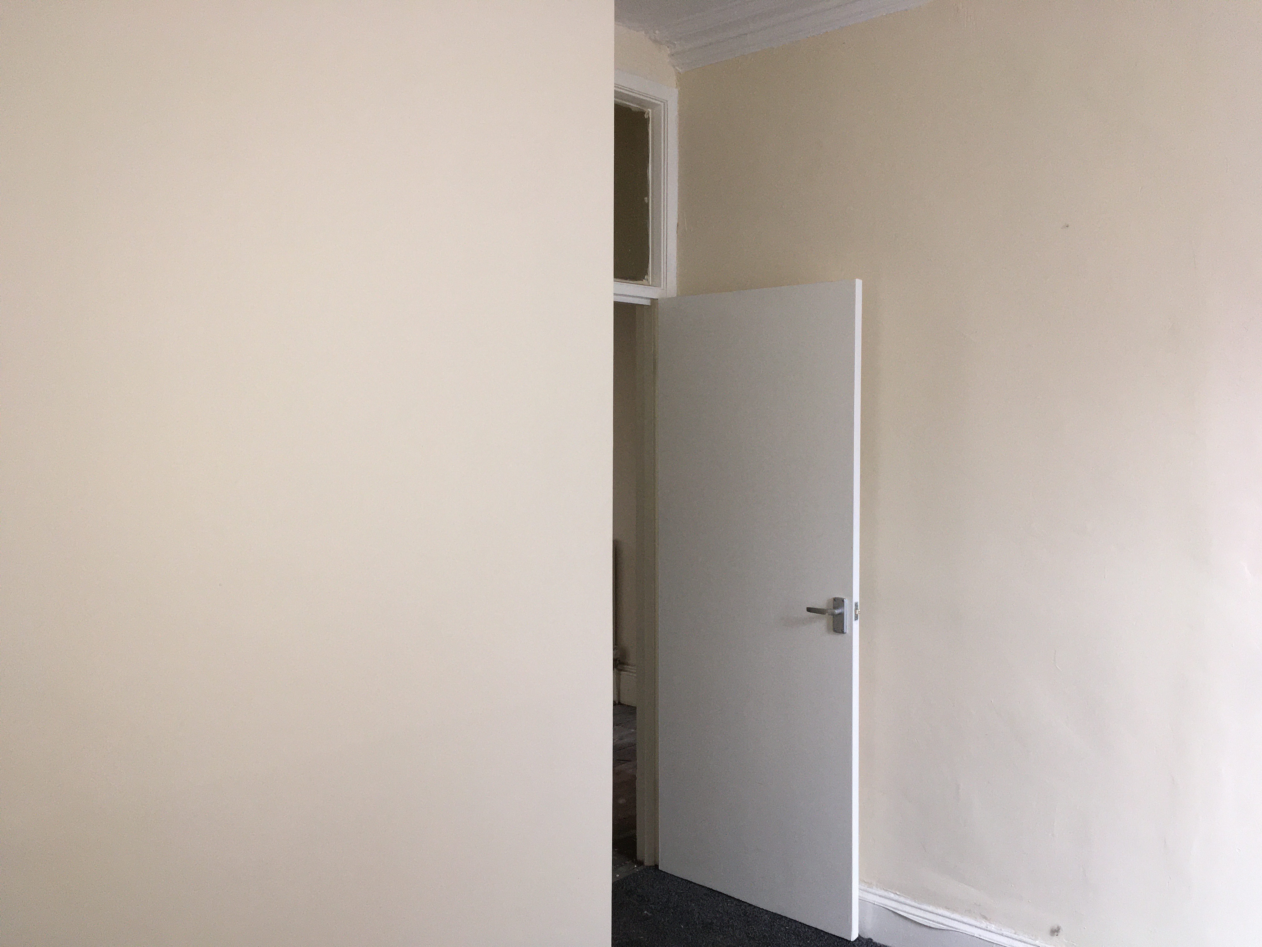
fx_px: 1057
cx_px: 631
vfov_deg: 48.2
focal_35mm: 29
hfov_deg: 61.7
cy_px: 474
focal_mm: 4.15
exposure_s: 1/33
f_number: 2.2
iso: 100
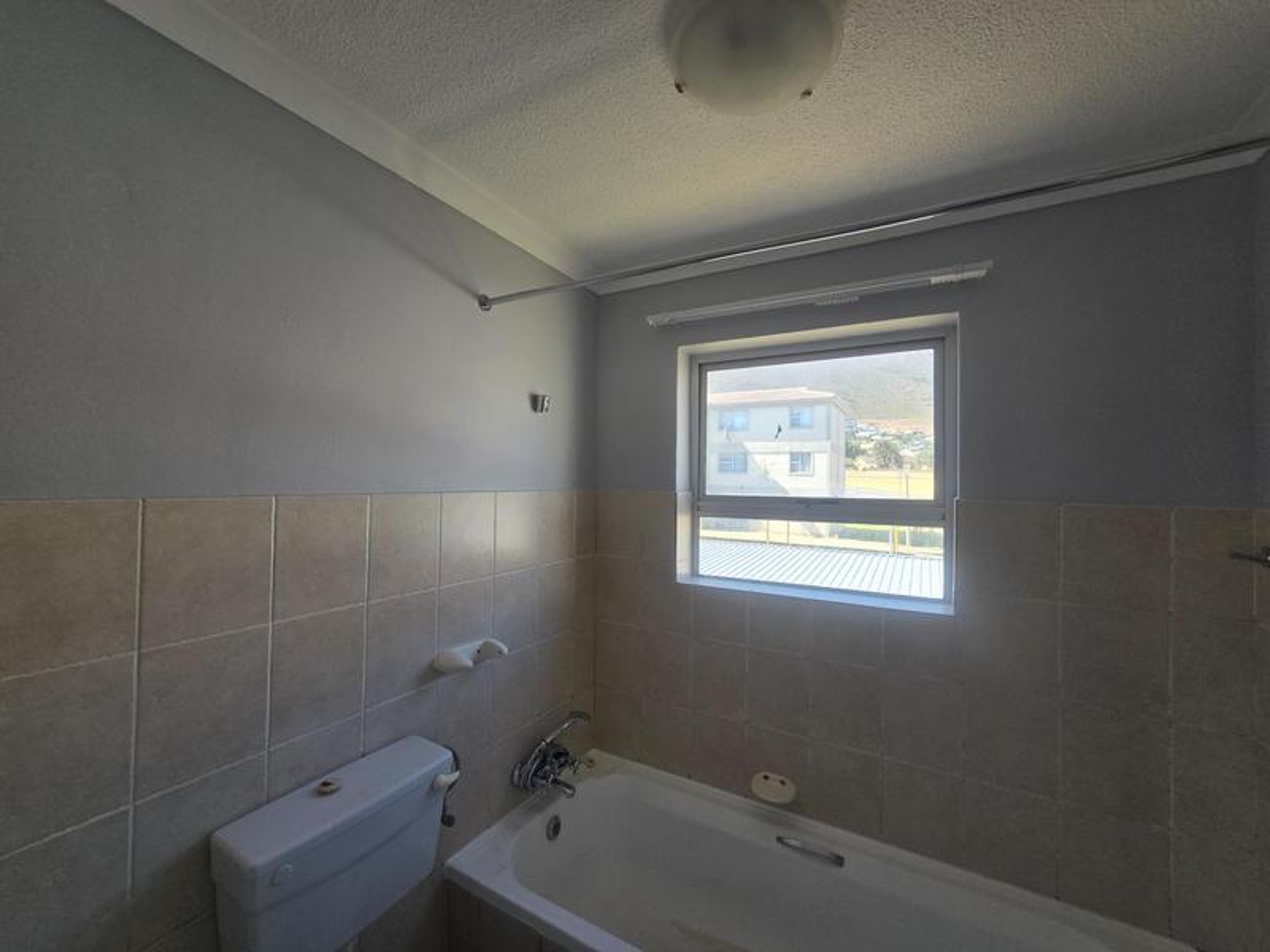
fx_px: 477
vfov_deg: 89.9
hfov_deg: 106.2
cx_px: 635
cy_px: 476
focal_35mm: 13
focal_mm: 2.2
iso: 80
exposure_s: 1/359
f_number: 2.2
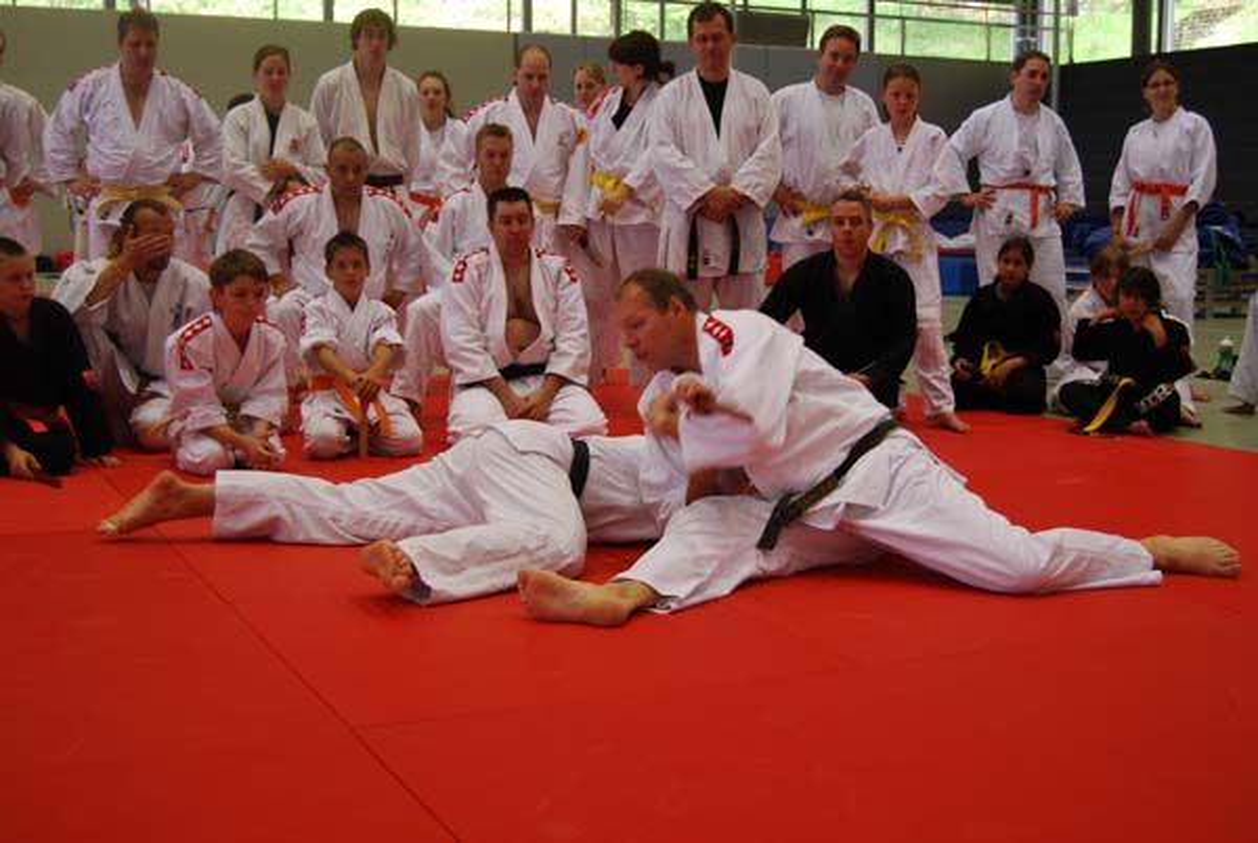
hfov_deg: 42.3
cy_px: 422
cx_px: 629
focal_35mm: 46
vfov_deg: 29.0
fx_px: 1627
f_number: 4.5
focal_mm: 31
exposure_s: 1/30
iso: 200
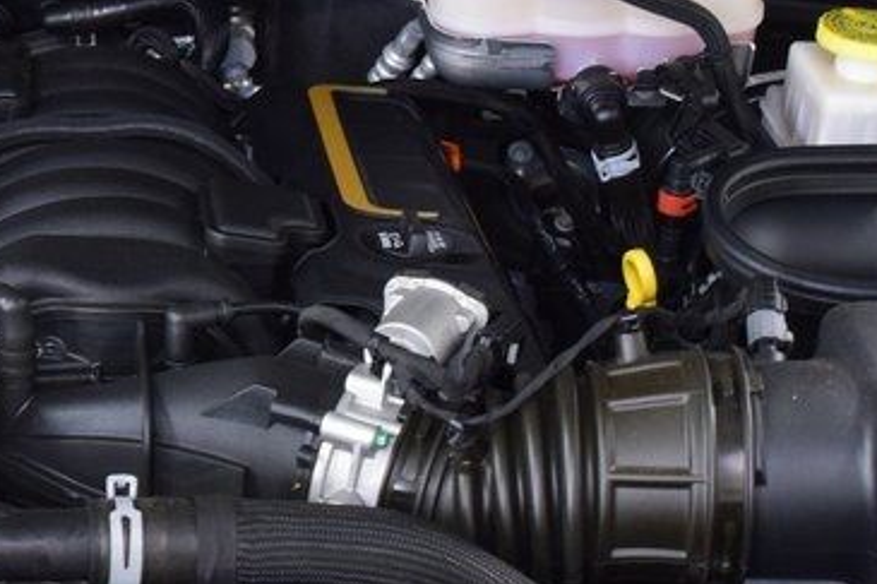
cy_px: 198
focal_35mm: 101
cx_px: 99
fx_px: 2459
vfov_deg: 13.5
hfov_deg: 19.9
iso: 1600
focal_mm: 24
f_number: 6.3
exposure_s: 1/15
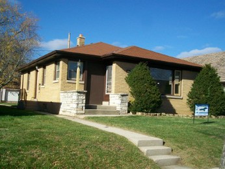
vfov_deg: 36.0
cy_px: 84
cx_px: 112
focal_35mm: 40
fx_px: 260
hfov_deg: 46.8
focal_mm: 7.1
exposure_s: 1/250
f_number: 6.3
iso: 64
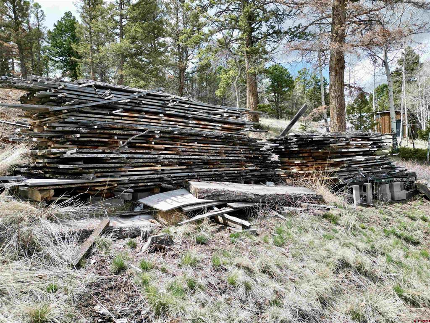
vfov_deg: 56.8
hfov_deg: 71.6
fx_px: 298
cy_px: 162
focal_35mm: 24
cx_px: 215
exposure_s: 1/2000
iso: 160
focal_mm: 6.72
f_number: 1.7
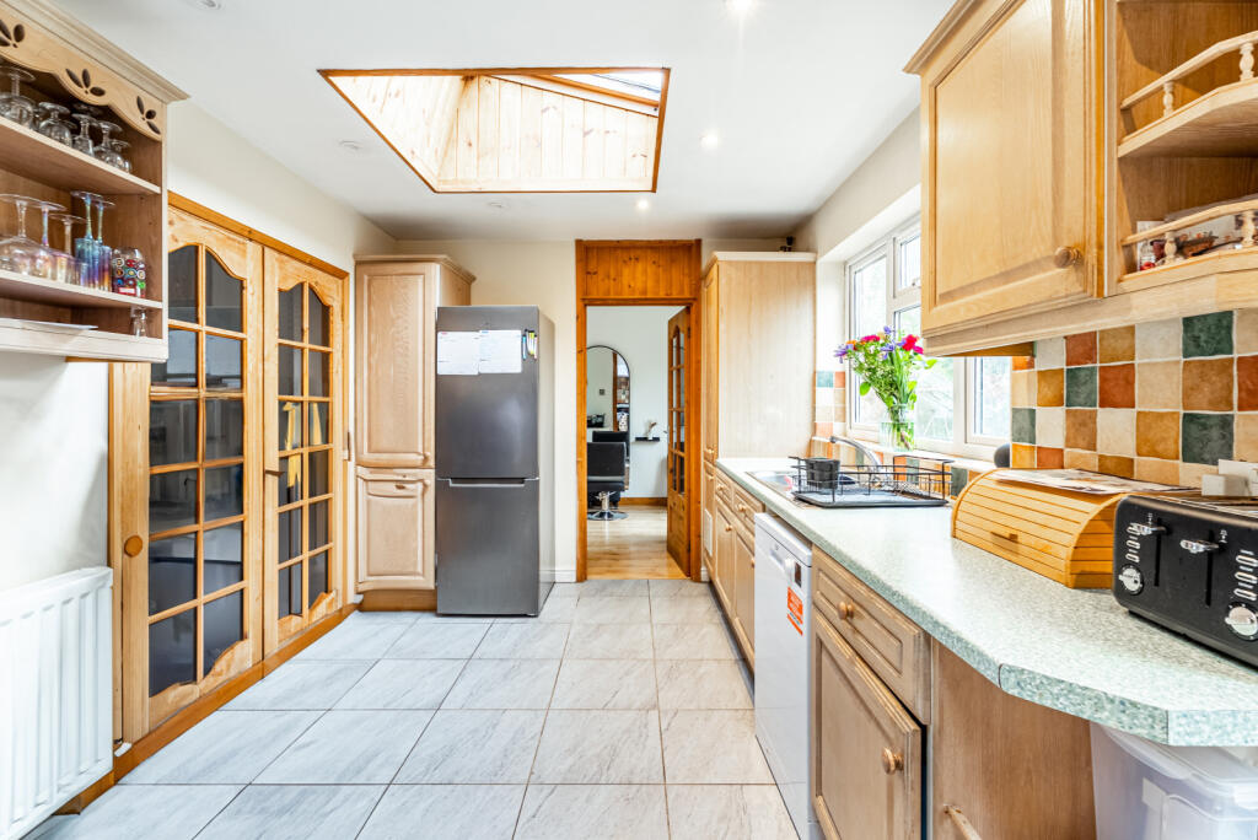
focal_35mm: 16
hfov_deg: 96.7
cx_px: 629
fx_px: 559
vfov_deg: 73.8
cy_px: 420
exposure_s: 1/40
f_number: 8
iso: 200
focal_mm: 16
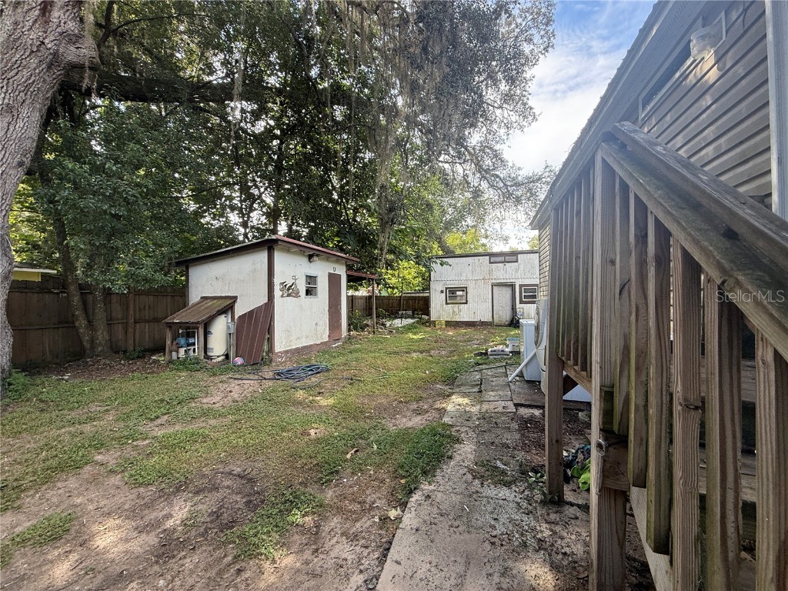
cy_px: 296
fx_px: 319
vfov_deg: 85.7
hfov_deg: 102.1
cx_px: 394
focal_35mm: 14
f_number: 2.2
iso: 50
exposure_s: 1/159
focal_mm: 2.22
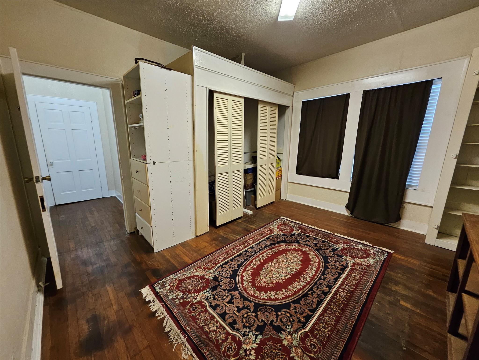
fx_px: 180
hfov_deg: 106.2
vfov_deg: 89.9
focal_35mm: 13
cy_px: 180
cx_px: 240
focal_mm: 1.74
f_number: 2.2
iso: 320
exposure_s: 1/30
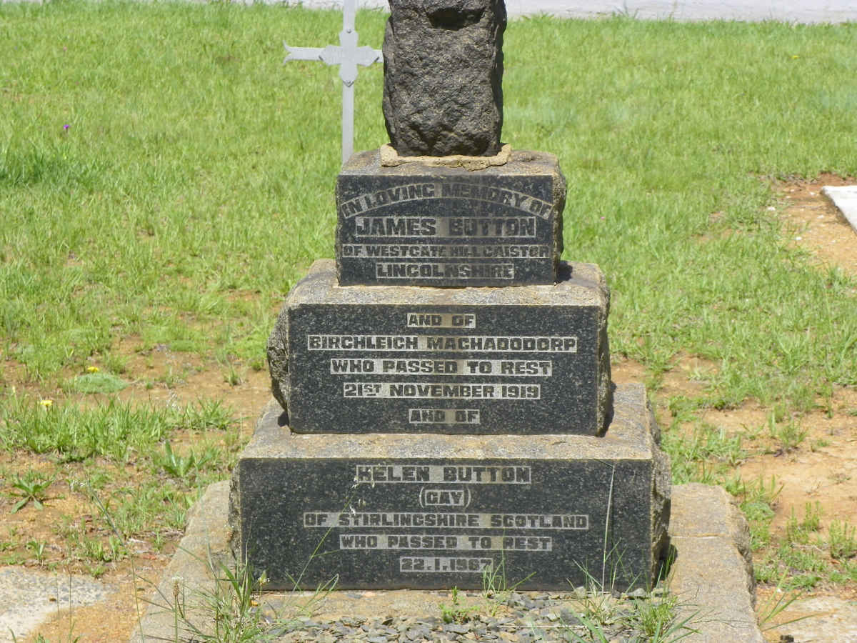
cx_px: 428
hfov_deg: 18.2
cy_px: 322
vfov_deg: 13.7
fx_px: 2674
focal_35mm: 108
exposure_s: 1/200
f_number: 5
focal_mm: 19.2
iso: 64
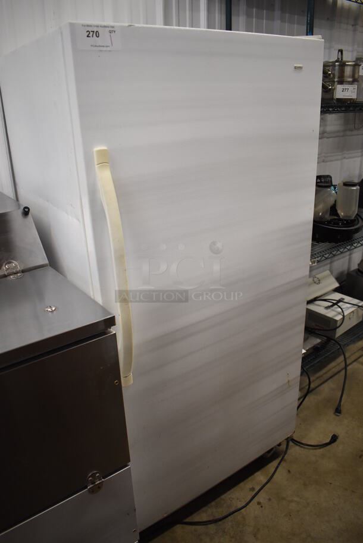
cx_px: 182
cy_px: 272
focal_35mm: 27
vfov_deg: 67.3
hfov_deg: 48.0
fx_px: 408
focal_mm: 18
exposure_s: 1/125
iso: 1600
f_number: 3.5
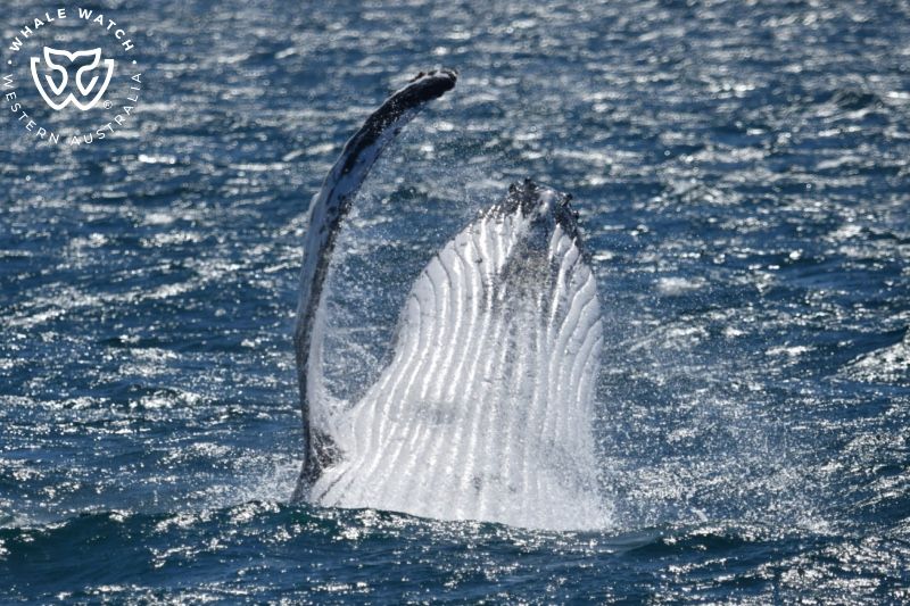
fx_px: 11372
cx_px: 455
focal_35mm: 450
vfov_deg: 3.1
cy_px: 303
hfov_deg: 4.6
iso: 560
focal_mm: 450
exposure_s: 1/8000
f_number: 6
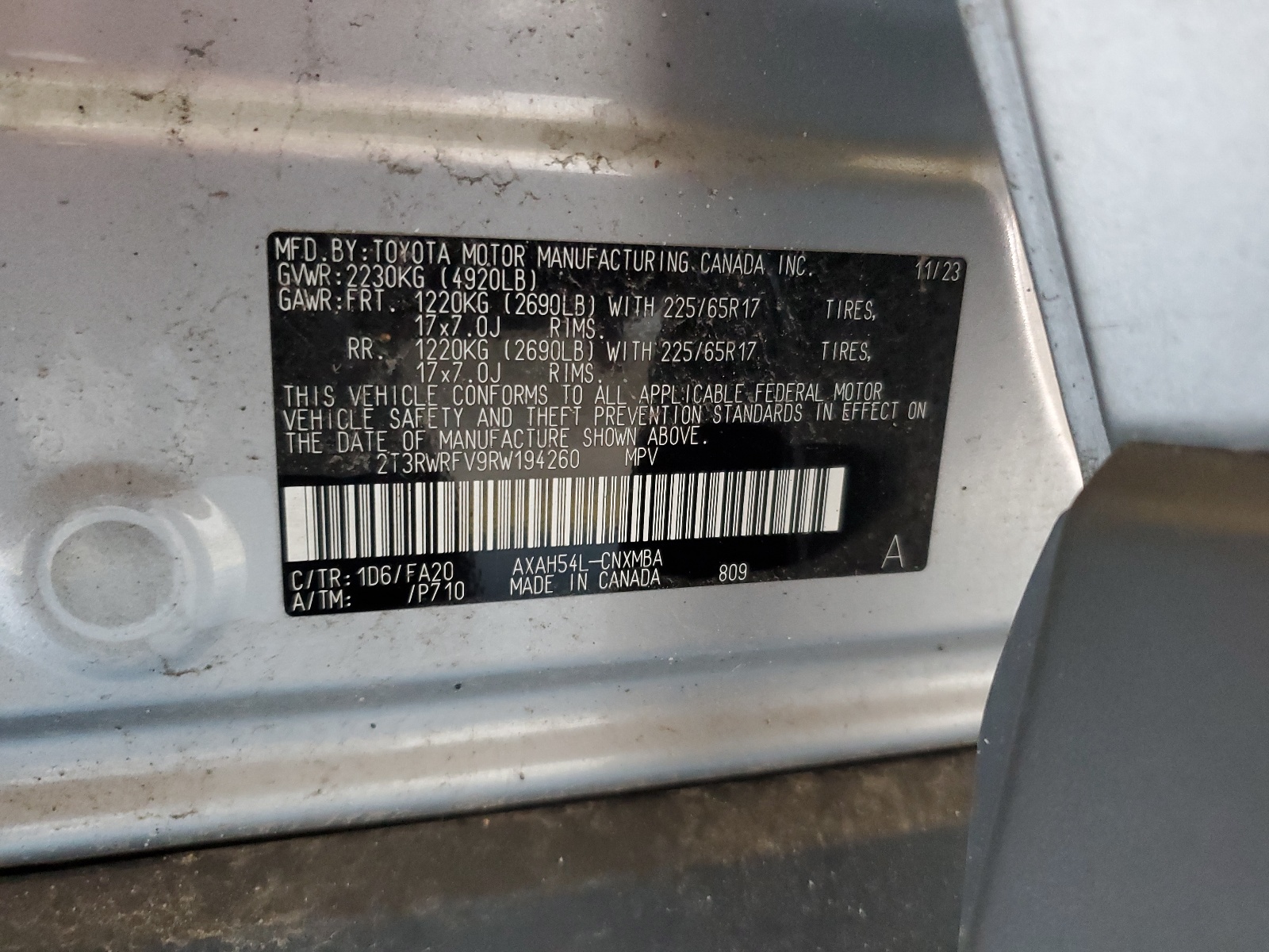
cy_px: 476
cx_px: 634
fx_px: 953
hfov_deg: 67.3
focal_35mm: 26
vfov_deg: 53.1
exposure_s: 1/17
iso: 320
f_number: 1.5
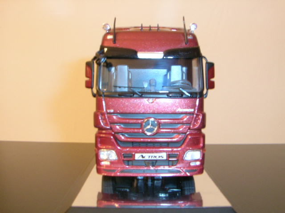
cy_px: 106
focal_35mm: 44
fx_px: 362
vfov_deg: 32.9
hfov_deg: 42.9
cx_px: 142
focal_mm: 6.7
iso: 200
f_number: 5.1
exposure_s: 1.76
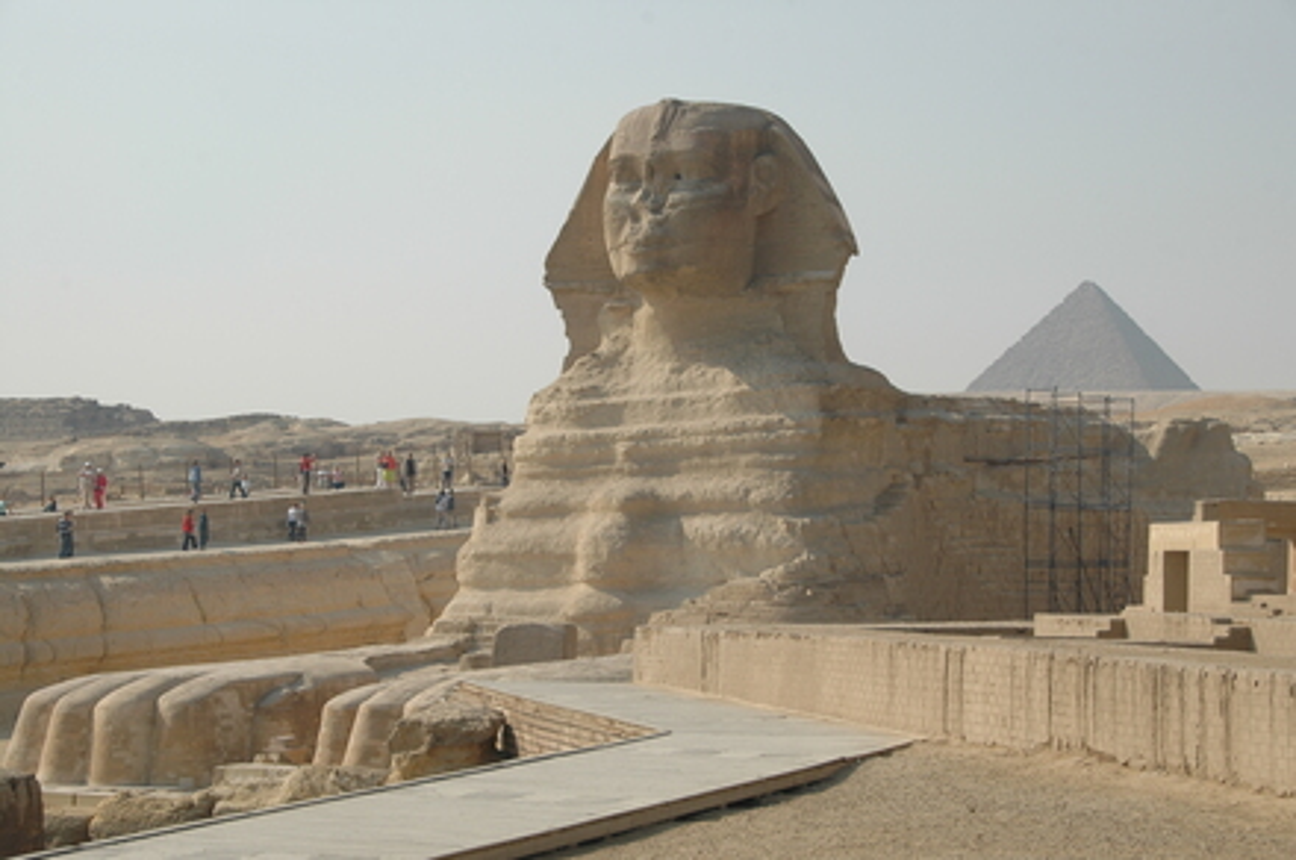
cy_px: 430
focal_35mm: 75
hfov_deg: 27.0
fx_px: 2696
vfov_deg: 18.1
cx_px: 648
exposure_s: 1/500
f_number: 11
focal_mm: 50
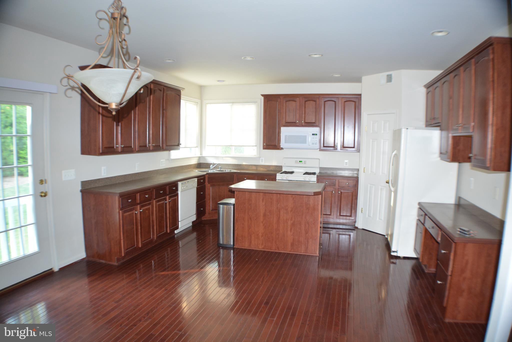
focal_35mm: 30
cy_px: 171
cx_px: 256
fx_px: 427
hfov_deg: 61.9
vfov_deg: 43.6
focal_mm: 20
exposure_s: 1/30
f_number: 3.8
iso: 1000
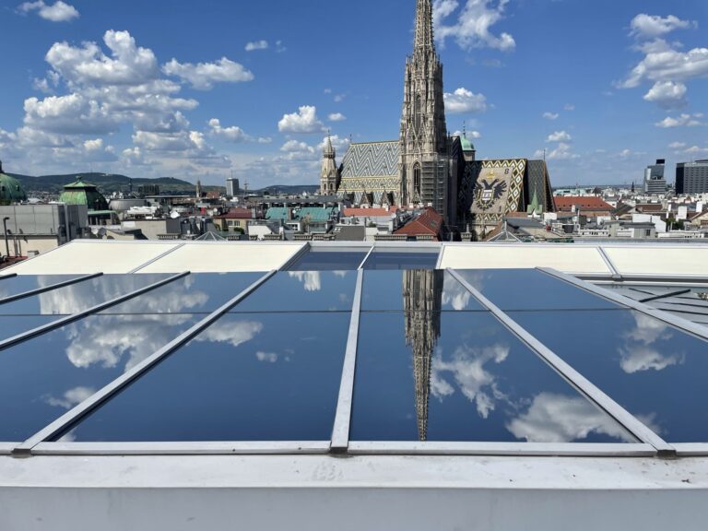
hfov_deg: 67.3
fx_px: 532
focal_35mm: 26
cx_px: 354
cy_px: 266
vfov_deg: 53.1
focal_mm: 4.2
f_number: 1.6
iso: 32
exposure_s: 1/6897
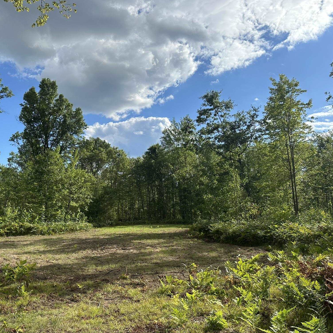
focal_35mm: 29
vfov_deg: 55.6
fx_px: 316
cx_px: 131
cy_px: 170
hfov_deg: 55.2
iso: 80
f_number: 1.78
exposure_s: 1/5000
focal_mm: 6.86
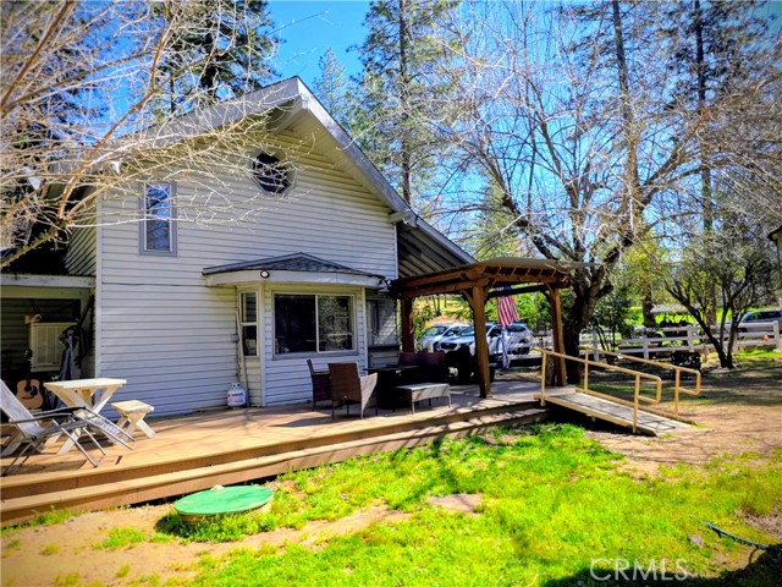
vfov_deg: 58.9
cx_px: 391
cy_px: 294
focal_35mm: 23
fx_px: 520
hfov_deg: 73.9
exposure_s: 1/1723
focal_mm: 6.25
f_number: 1.7
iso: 80
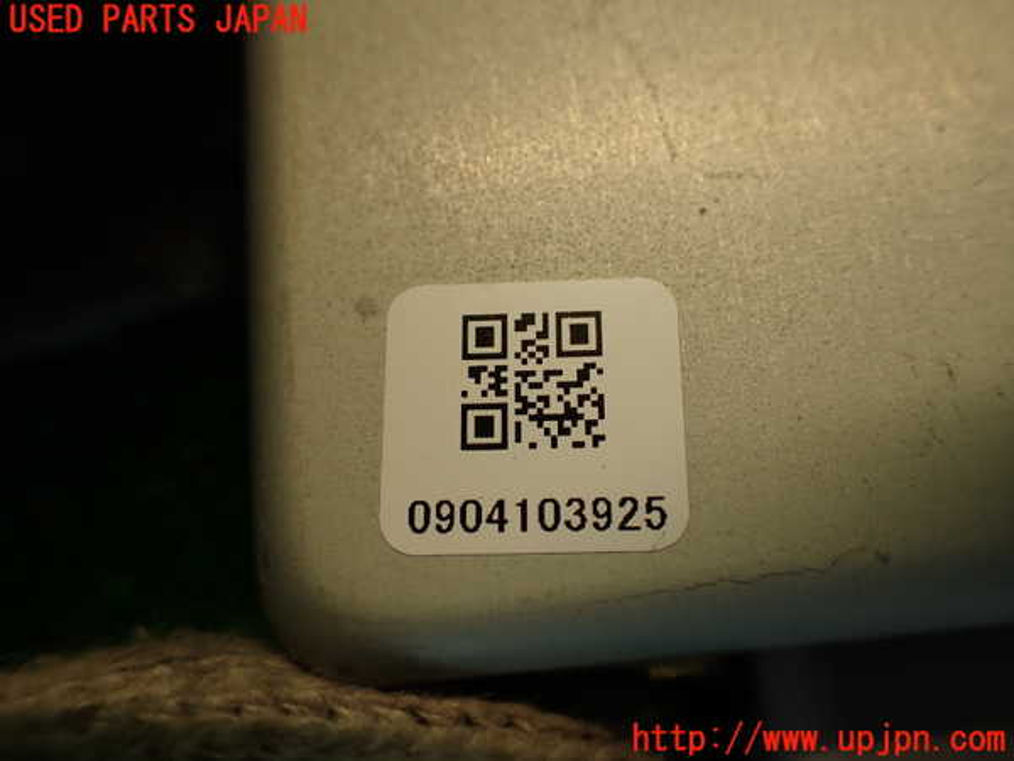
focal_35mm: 32
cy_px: 380
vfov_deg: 44.2
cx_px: 507
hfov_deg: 56.8
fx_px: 937
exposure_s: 1/60
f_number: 2.4
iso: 160
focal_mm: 5.79
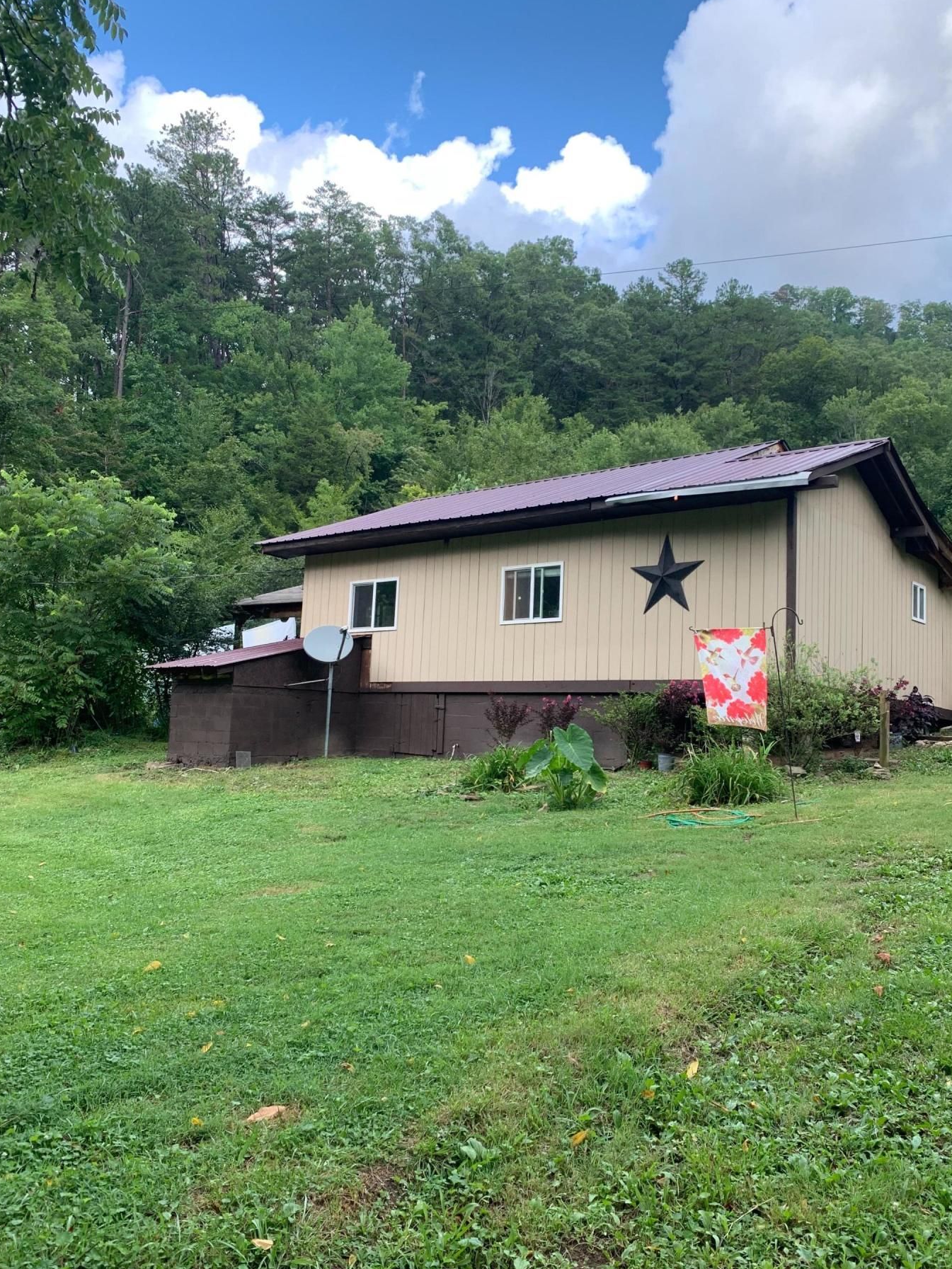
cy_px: 644
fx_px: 1063
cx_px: 503
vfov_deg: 61.7
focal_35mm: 29
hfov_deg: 48.2
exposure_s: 1/306
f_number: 1.8
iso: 25
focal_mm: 4.25
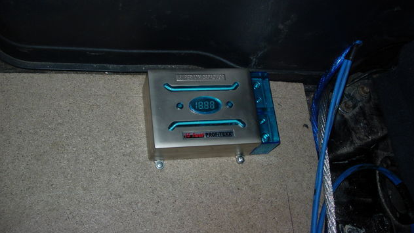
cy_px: 115
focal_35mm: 42
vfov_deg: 28.3
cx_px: 209
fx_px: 461
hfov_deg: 48.4
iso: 79
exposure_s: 1/64
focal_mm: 7.8
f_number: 2.8
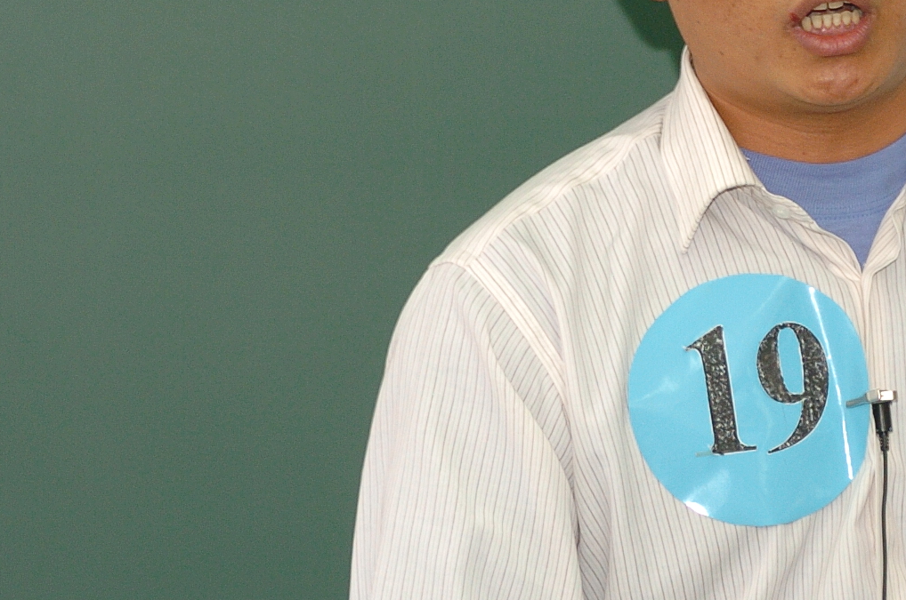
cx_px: 816
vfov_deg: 3.3
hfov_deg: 4.9
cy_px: 190
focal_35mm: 421
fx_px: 10577
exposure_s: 1/60
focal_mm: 116
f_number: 4
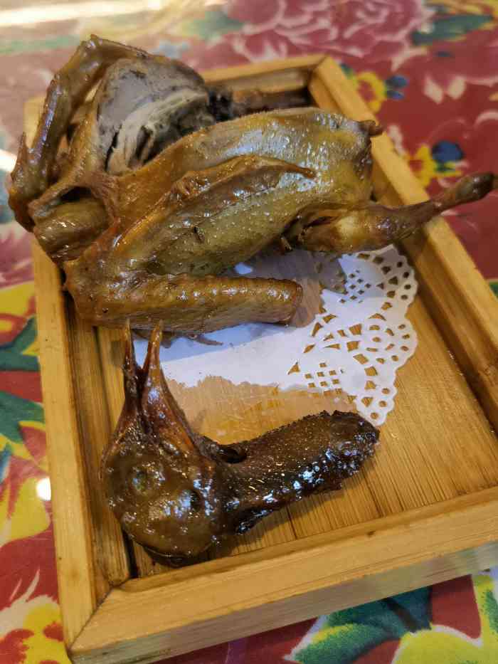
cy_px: 332
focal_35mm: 33
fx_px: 633
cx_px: 249
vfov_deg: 55.3
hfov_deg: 43.0
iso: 160
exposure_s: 1/100
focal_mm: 6.67
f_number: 1.9
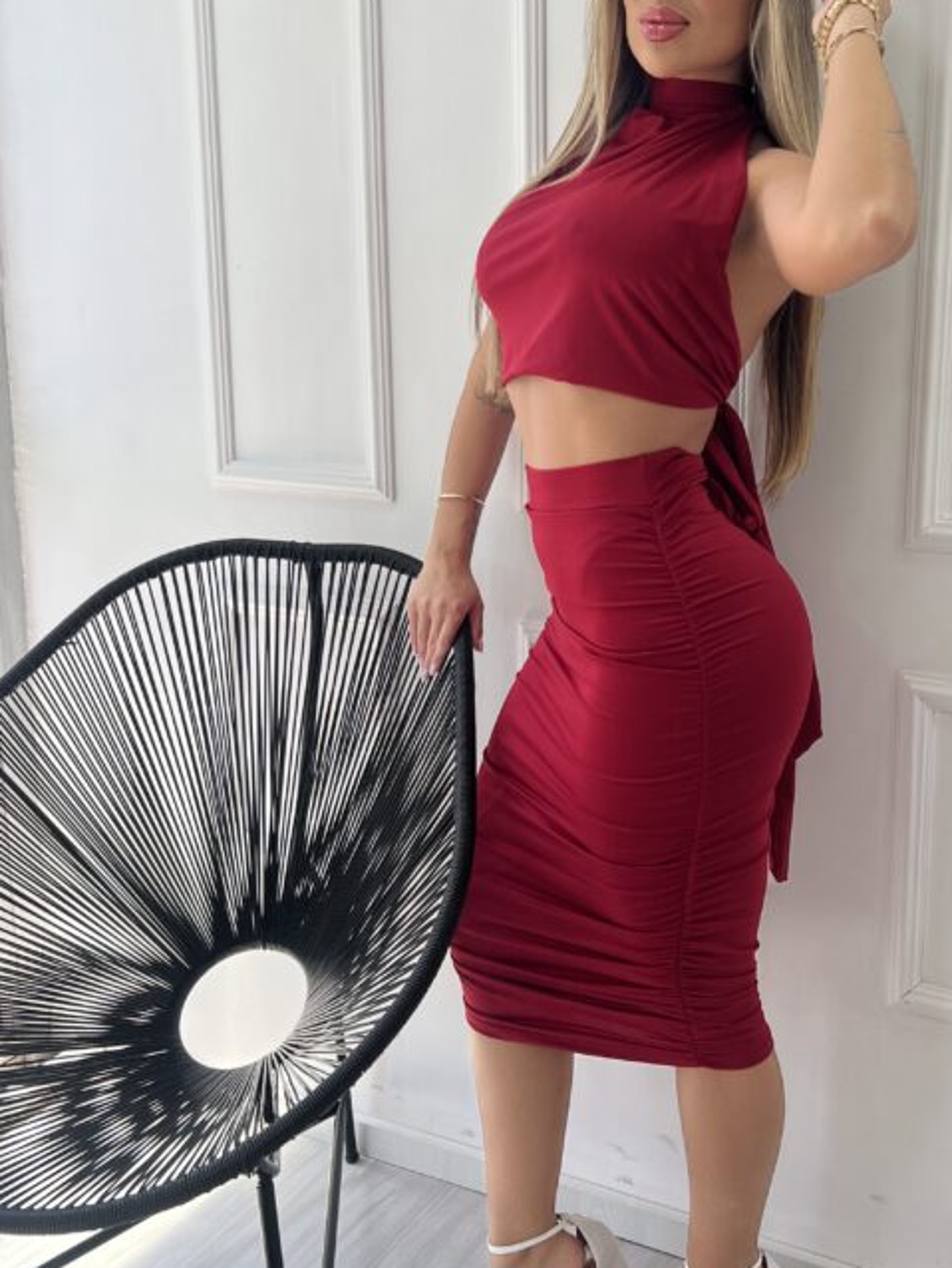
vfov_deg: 48.8
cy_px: 548
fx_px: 1392
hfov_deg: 37.4
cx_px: 614
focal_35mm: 38
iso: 40
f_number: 1.5
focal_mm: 5.7
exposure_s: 1/213
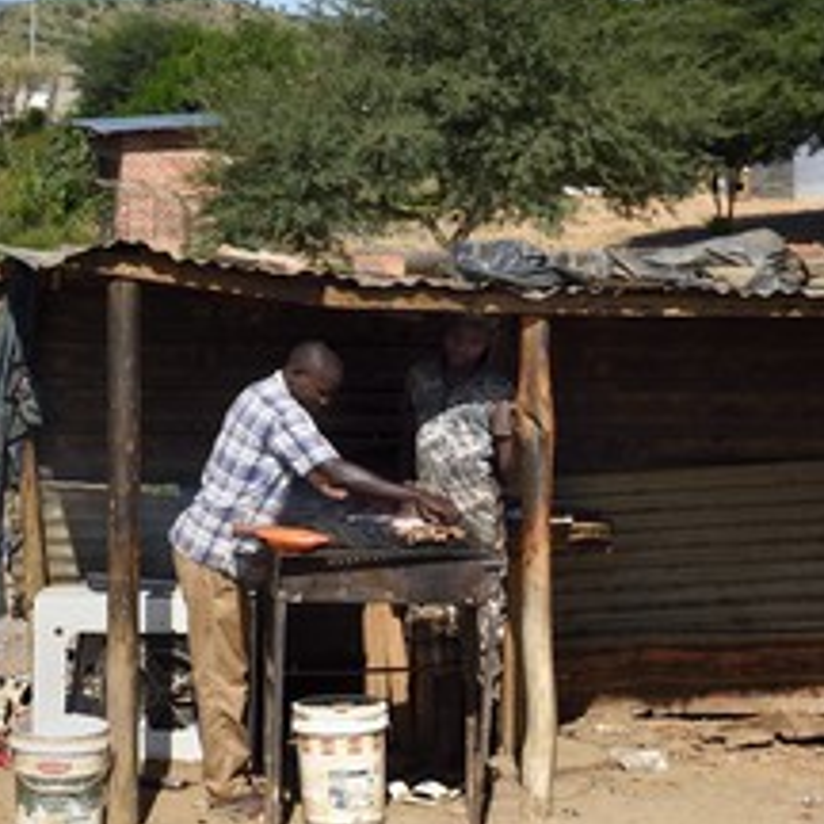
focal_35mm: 76
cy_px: 362
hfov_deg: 22.6
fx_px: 2047
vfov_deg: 22.7
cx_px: 595
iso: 400
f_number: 10
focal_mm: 46
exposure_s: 1/1000
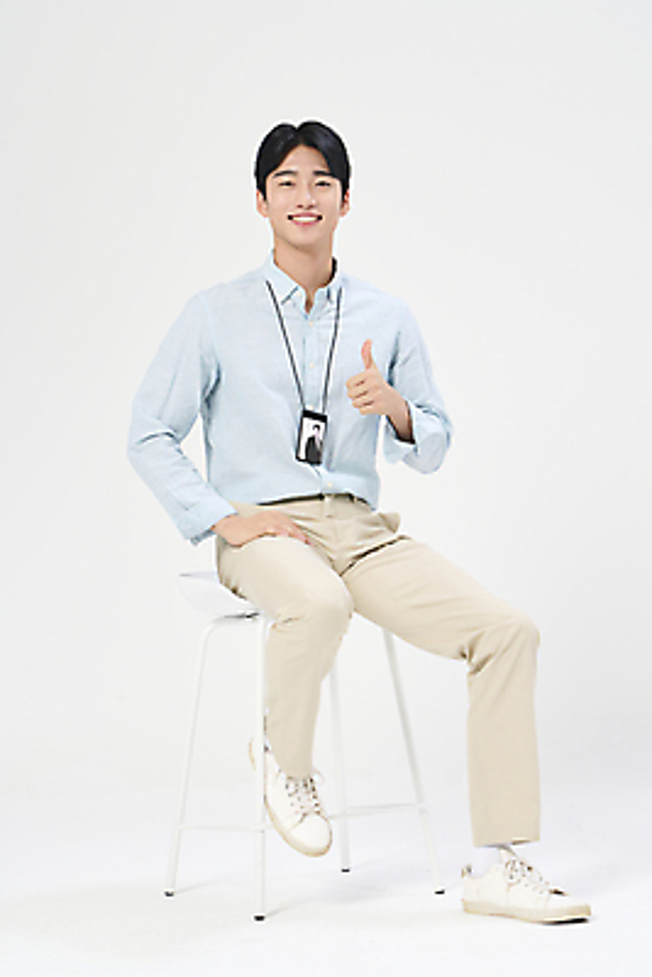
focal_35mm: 70
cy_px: 488
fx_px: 1900
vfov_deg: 28.8
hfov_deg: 19.5
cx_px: 326
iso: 160
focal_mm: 70
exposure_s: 1/125
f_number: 11
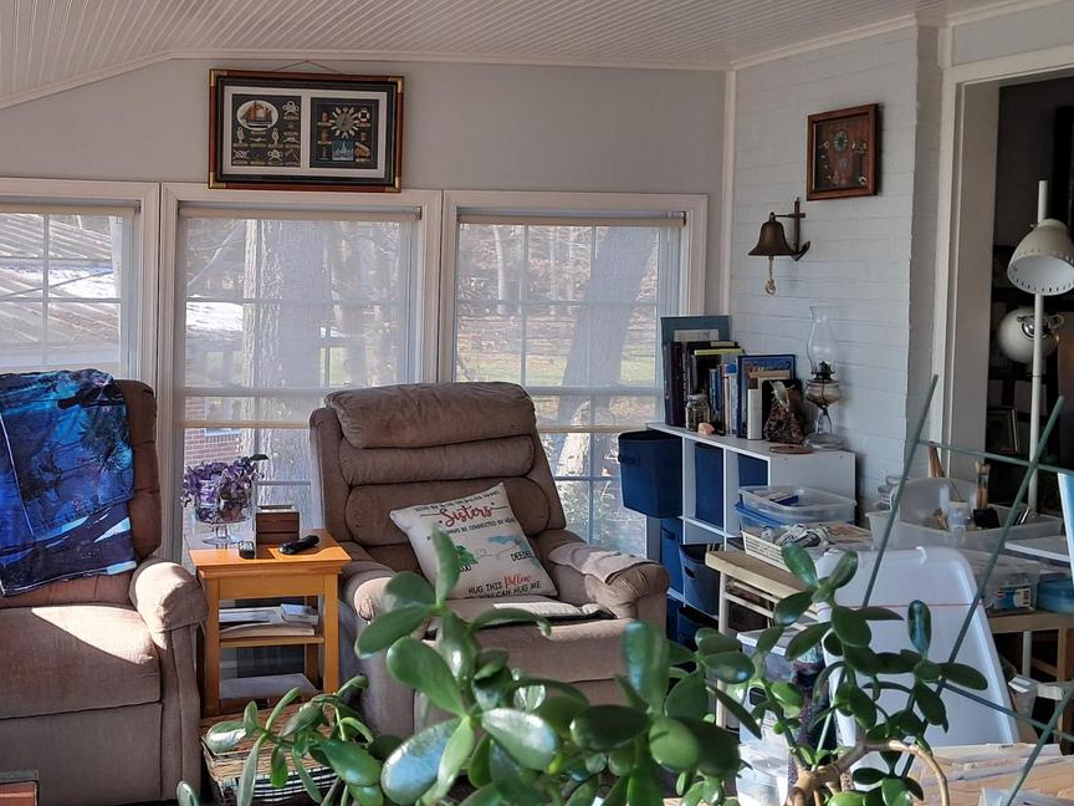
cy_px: 295
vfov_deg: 32.0
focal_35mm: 45
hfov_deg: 41.1
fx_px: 1396
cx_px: 302
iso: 50
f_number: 1.8
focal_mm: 4
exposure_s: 1/50
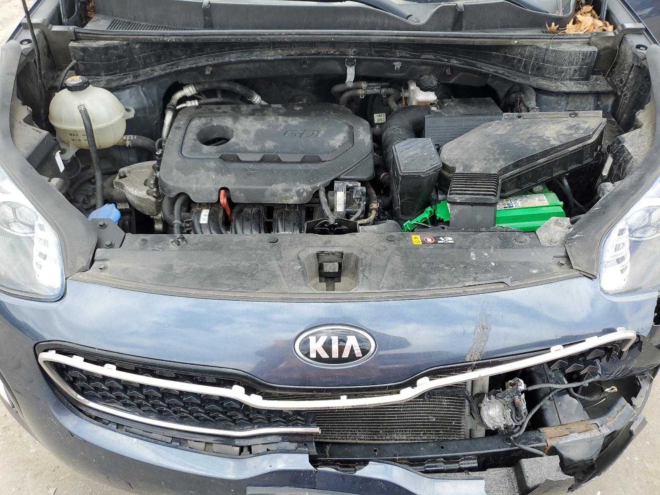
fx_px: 496
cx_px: 330
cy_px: 248
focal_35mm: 26
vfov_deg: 53.1
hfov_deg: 67.3
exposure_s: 1/500
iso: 50
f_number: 1.5
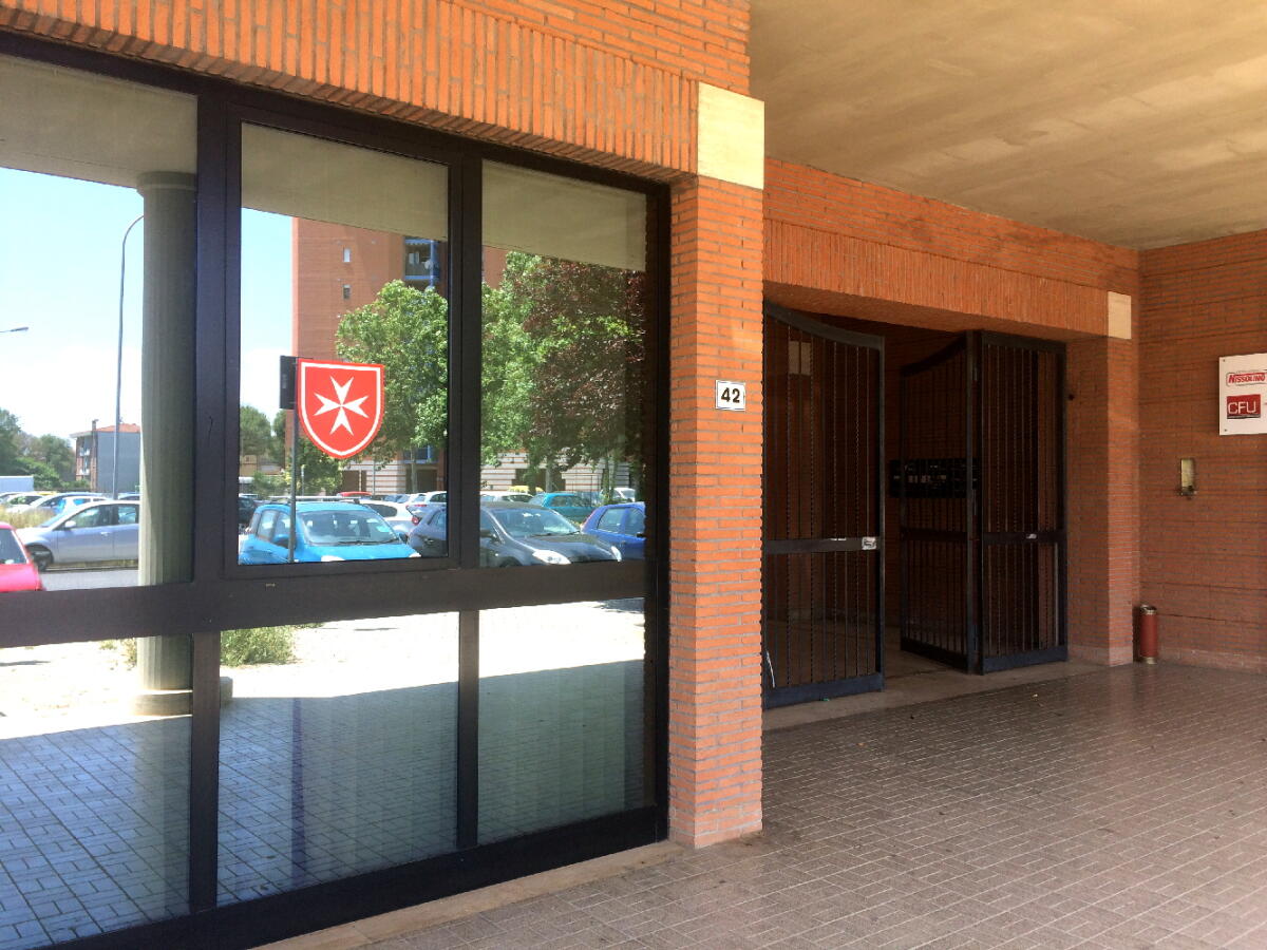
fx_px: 1061
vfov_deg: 48.2
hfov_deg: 61.7
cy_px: 475
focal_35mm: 29
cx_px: 634
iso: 32
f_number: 2.2
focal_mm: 4.15
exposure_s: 1/194
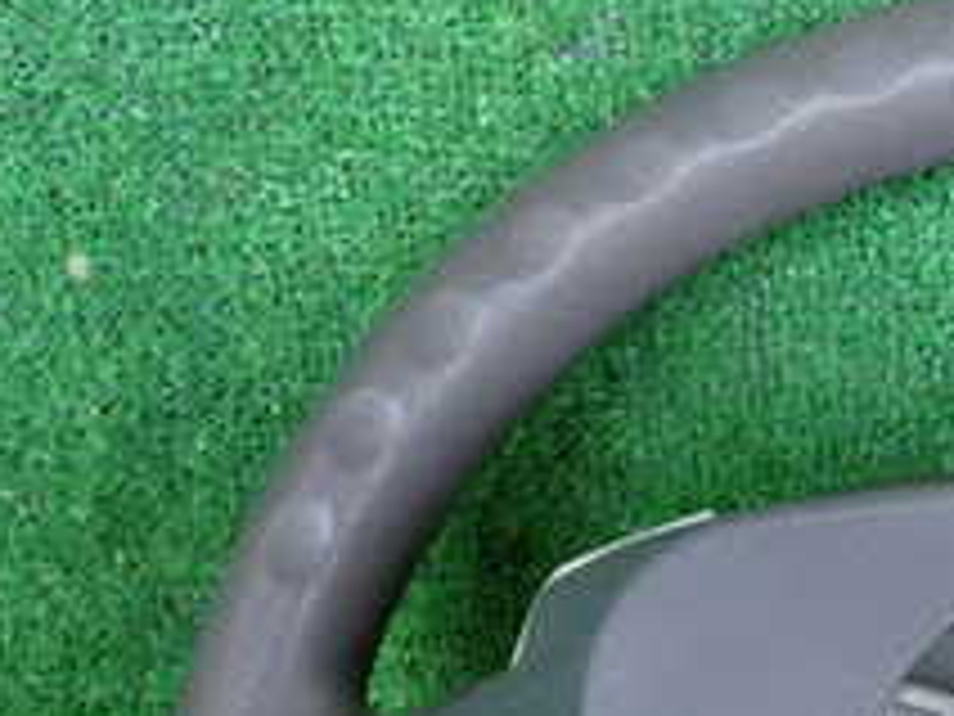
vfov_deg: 16.5
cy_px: 892
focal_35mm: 85
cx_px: 1184
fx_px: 2343
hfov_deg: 21.2
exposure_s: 1/125
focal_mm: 5.4
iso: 500
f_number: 2.3
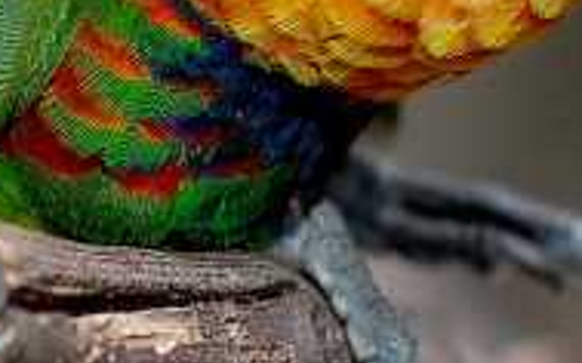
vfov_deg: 1.7
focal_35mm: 794
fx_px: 12592
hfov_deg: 2.6
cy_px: -326
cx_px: 353
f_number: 2.2
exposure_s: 1/500
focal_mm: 85
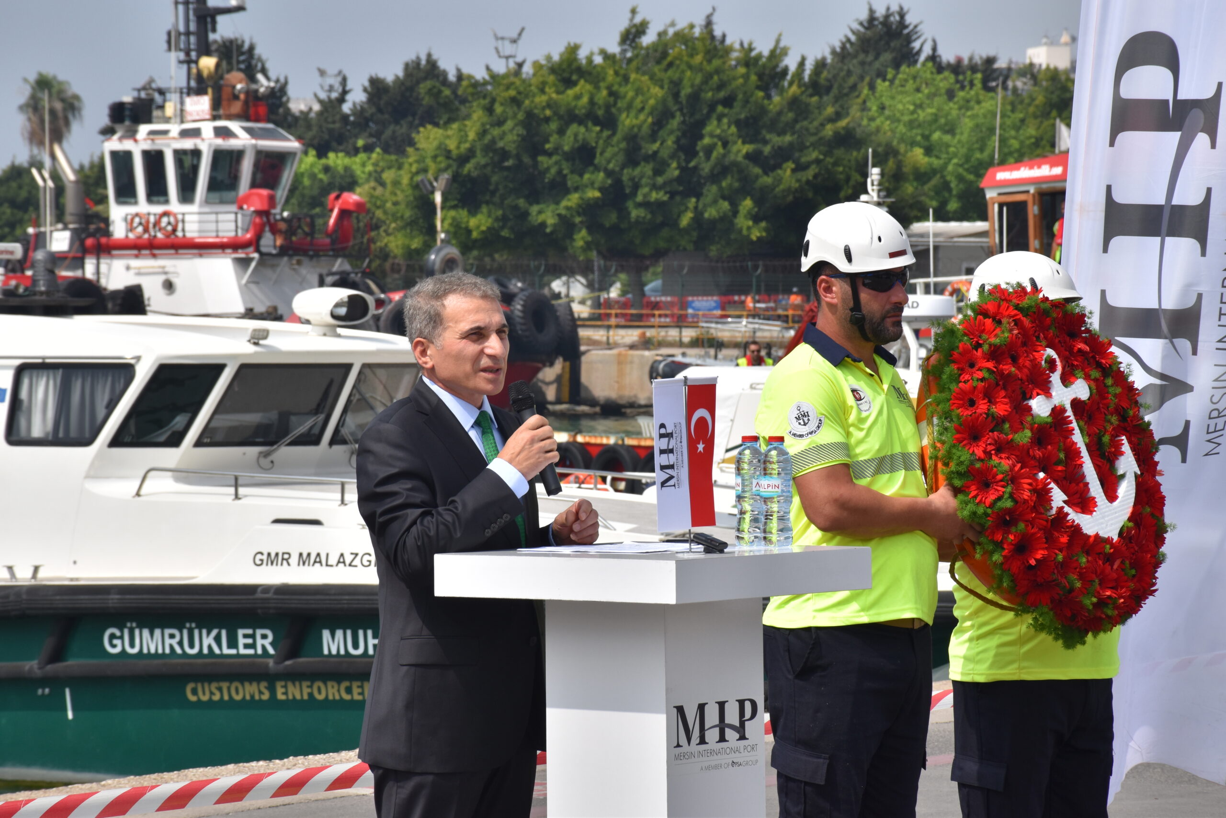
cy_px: 409
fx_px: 5108
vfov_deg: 9.1
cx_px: 613
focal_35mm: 150
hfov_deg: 13.7
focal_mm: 100
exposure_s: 1/500
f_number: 11
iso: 200
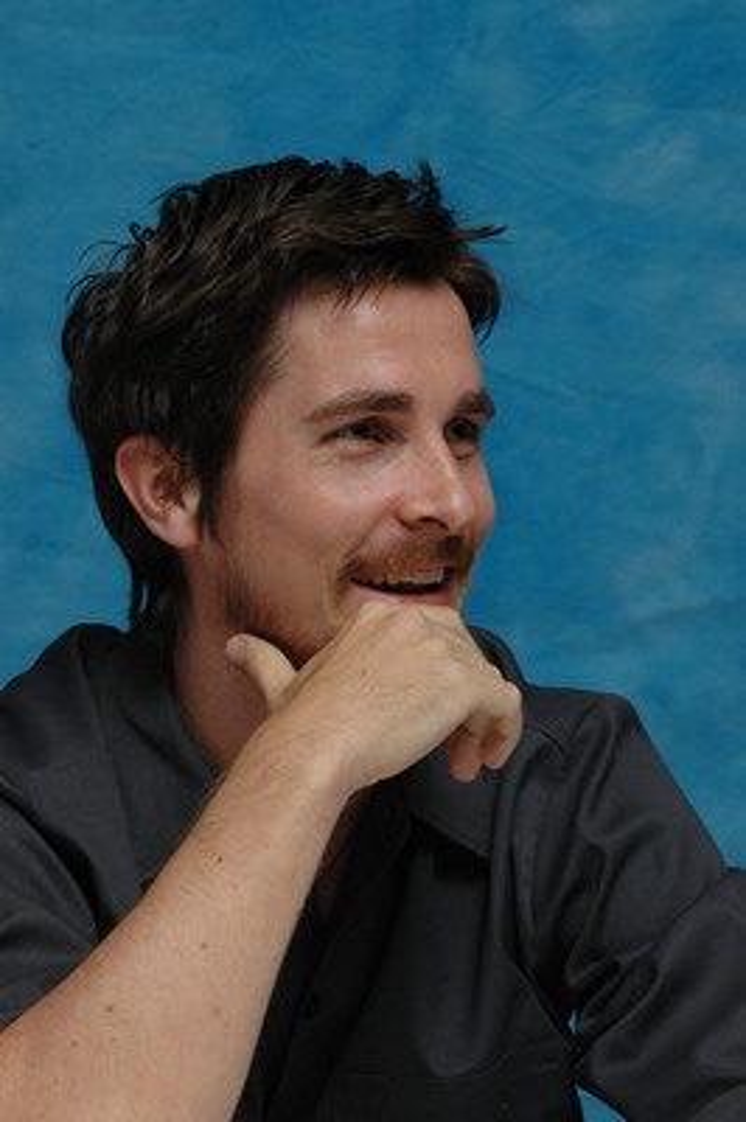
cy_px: 561
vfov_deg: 15.9
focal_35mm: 129
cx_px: 373
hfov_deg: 10.6
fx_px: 4016
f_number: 9
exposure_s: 1/320
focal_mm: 86
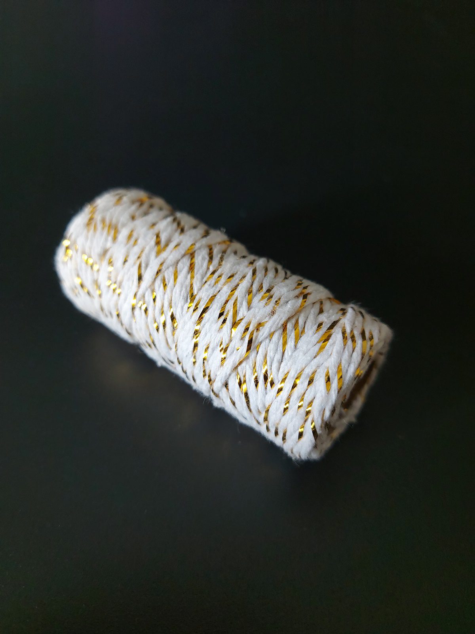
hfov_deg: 56.8
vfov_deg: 71.6
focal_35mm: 24
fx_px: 439
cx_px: 238
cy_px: 317
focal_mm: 5.23
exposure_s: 1/50
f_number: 1.8
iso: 125
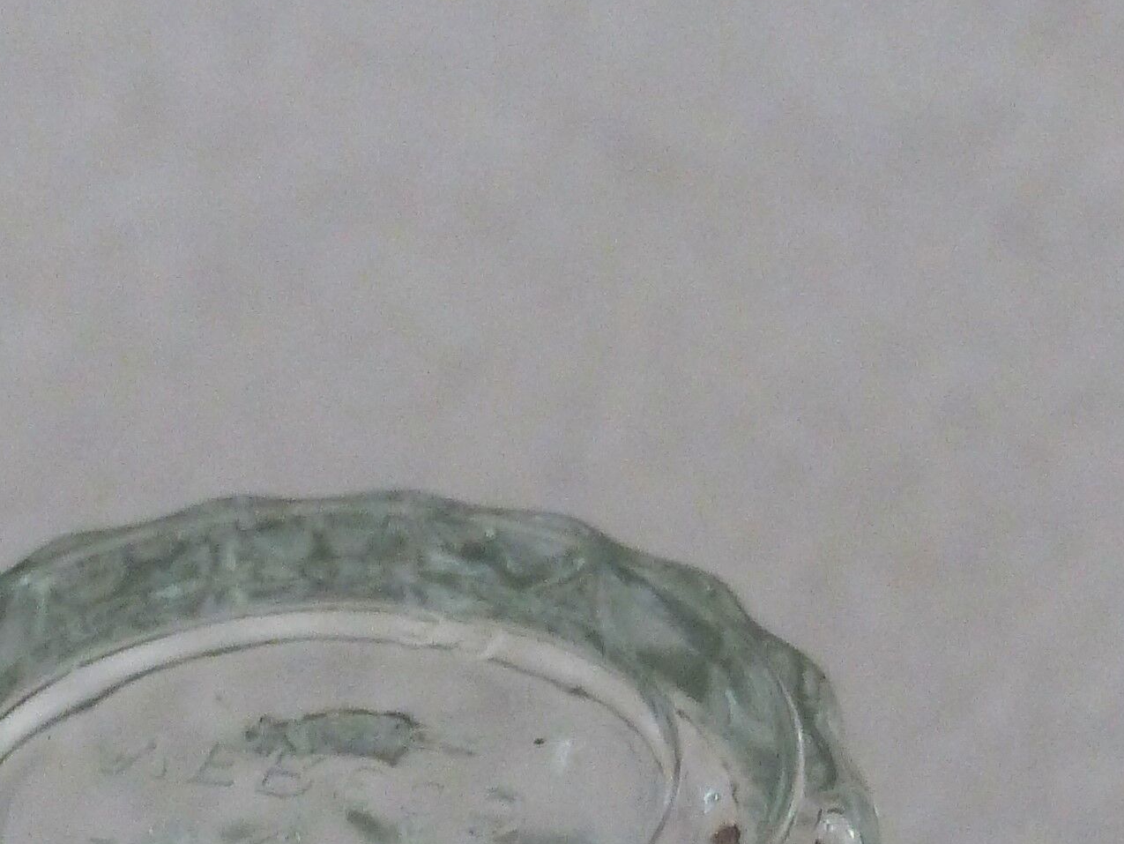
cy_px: 1262
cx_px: 180
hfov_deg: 5.7
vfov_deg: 4.3
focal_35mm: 345
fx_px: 11205
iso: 200
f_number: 2.8
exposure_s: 1/60
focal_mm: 18.3
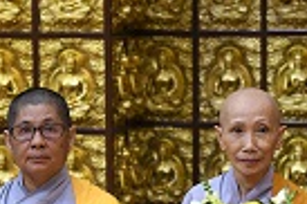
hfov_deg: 5.5
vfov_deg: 3.7
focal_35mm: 373
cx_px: 314
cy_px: 245
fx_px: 3177
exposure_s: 1/125
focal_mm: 102
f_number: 2.8
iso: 2000
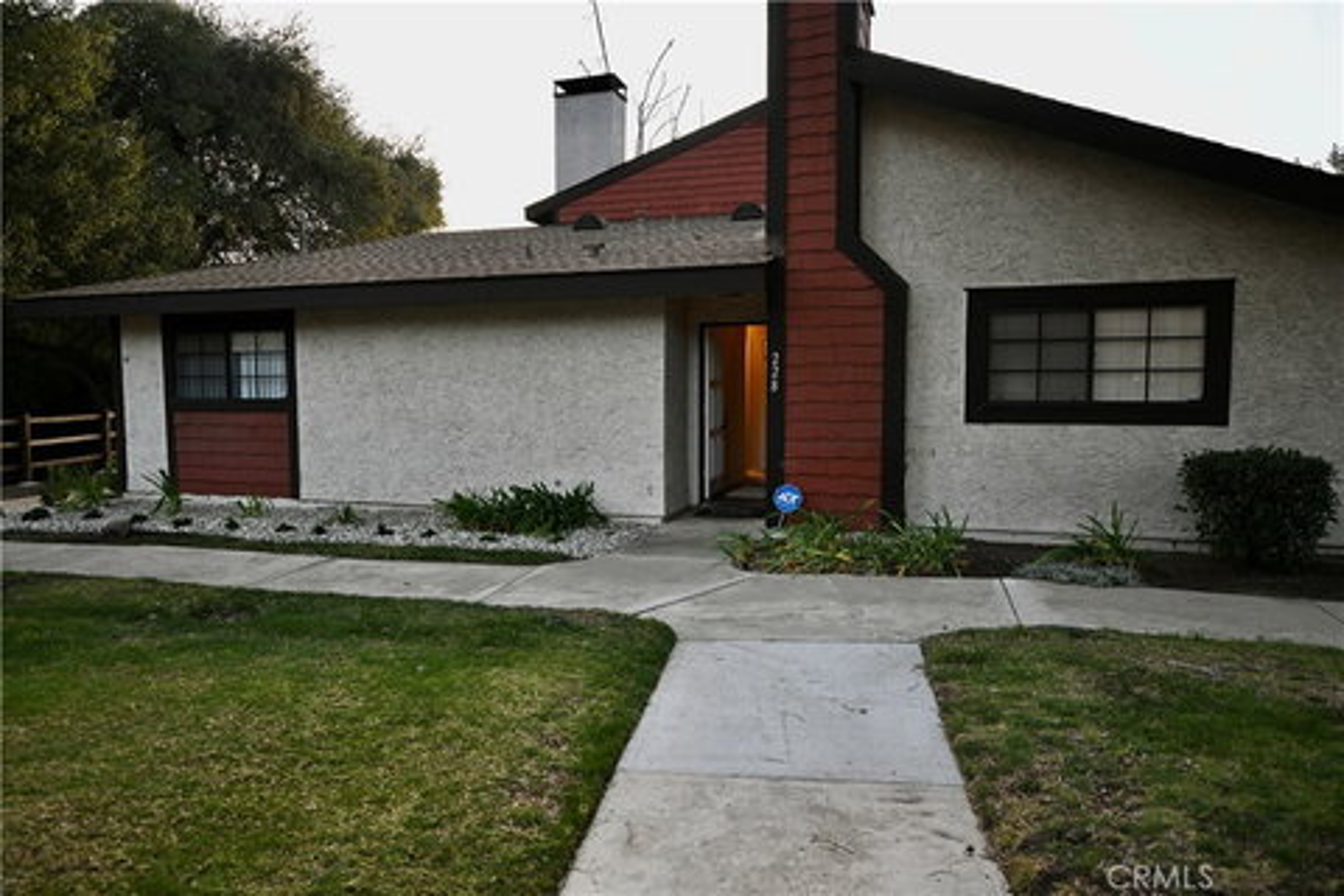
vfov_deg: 53.1
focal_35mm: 24
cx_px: 672
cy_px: 448
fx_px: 896
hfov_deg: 73.7
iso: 100
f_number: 2.8
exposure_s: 1/125
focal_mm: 24
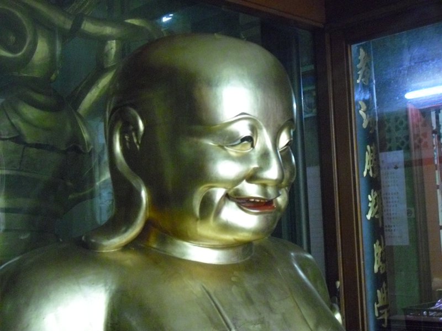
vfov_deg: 26.6
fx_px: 702
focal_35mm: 55
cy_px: 166
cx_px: 221
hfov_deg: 34.9
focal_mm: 9
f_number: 3.4
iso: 800
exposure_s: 1/100
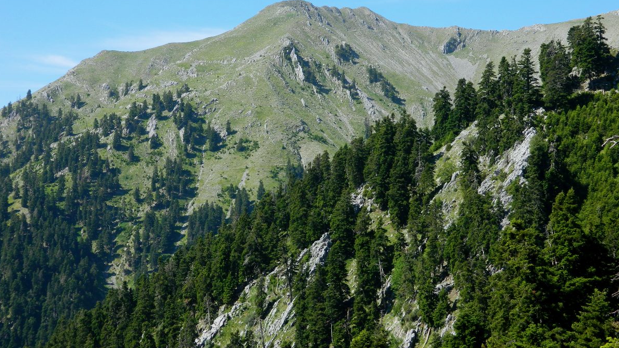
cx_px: 310
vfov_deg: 15.7
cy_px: 119
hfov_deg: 27.5
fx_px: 1264
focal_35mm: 77
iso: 80
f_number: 4
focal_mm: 12.6
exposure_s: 1/400
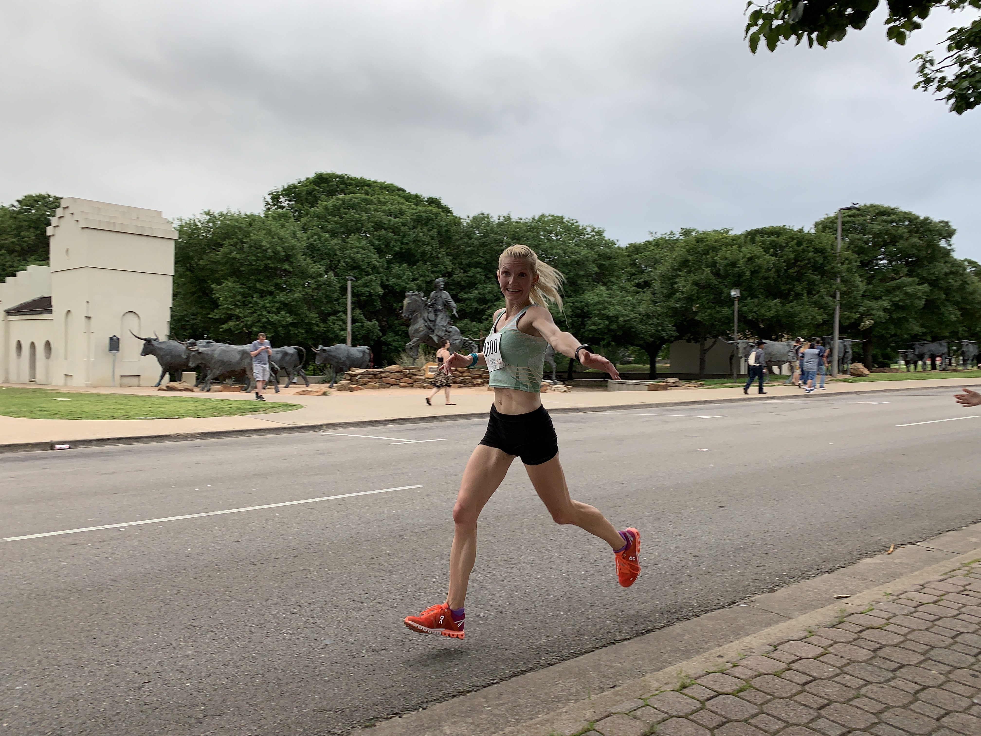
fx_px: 737
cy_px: 368
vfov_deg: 53.1
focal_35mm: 26
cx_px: 490
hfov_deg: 67.3
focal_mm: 4.25
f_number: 1.8
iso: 25
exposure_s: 1/338
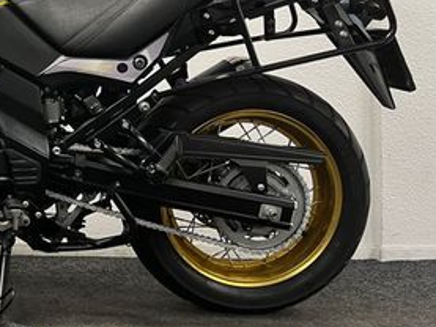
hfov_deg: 29.0
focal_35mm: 60
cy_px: 46
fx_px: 756
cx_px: -49
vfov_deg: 23.9
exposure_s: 1/50
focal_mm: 5.1
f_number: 1.6
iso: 80
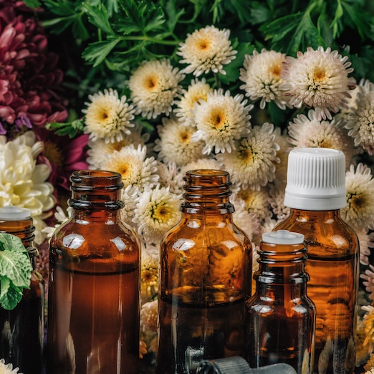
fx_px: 2506
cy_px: 206
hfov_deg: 8.5
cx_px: -2
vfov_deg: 8.5
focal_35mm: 205
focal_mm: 105
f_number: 8
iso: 64
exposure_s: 1/200
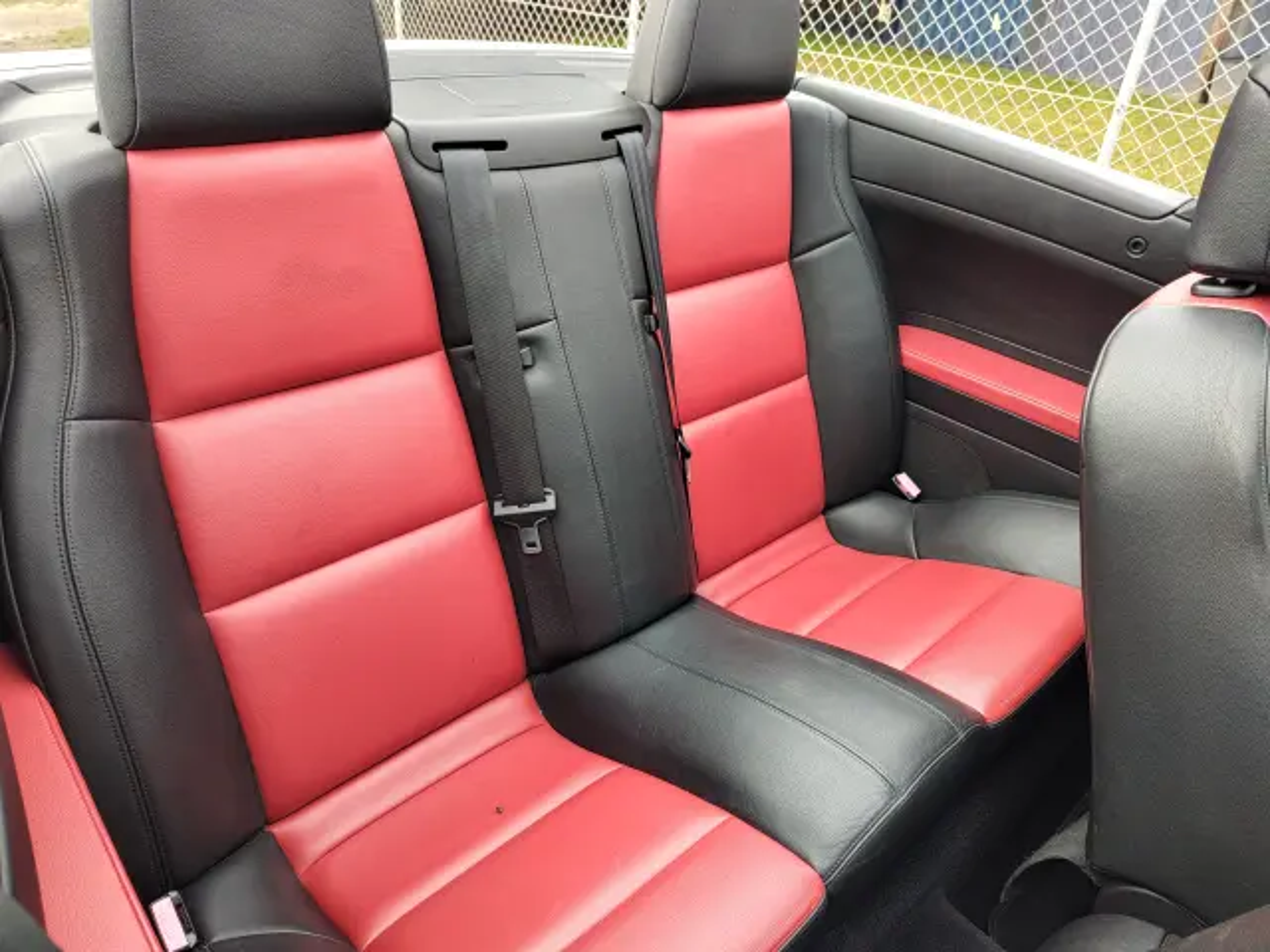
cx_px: 635
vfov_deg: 58.9
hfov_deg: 73.9
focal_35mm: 23
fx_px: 844
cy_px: 476
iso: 139
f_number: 1.8
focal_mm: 5.56
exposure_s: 1/200
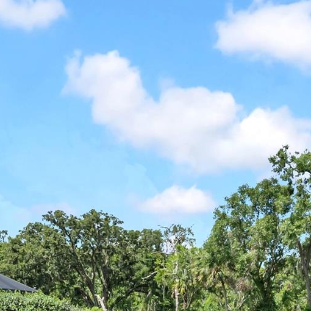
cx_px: 227
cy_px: 316
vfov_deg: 43.3
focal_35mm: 32
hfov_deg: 49.4
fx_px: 325
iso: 800
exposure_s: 1/1600
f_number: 8
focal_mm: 12
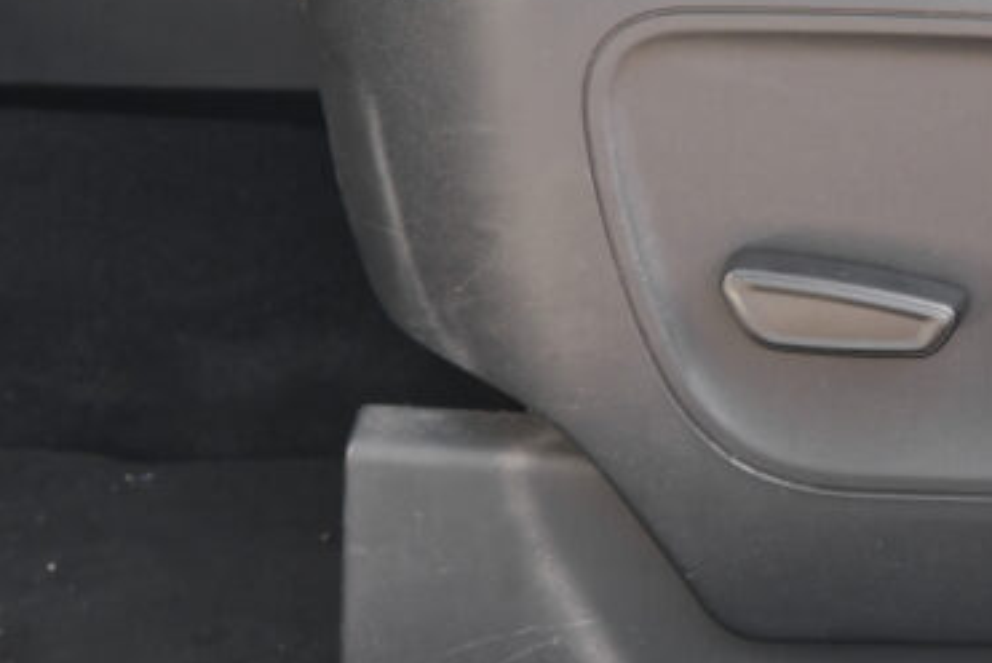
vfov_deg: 14.9
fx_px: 2509
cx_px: 939
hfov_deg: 21.7
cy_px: 39
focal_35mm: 91
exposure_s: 1/125
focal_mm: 22.1
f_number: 9
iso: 2000
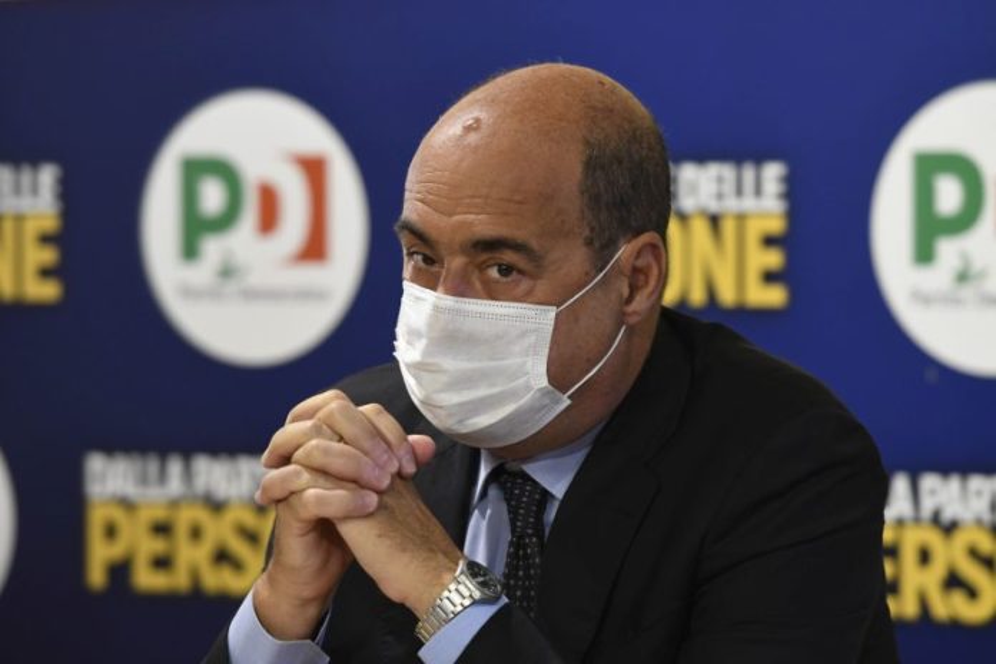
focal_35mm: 270
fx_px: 7469
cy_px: 332
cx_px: 498
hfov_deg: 7.6
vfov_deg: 5.1
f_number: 3.5
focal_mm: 180
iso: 2000
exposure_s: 1/200
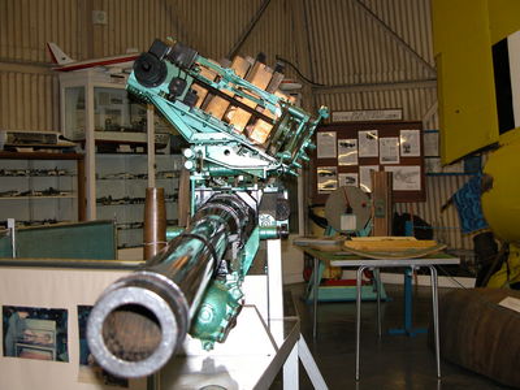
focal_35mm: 62
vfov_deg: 23.7
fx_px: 931
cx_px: 260
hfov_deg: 31.2
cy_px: 195
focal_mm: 15.7
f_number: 3.2
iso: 200
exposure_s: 1/60.3
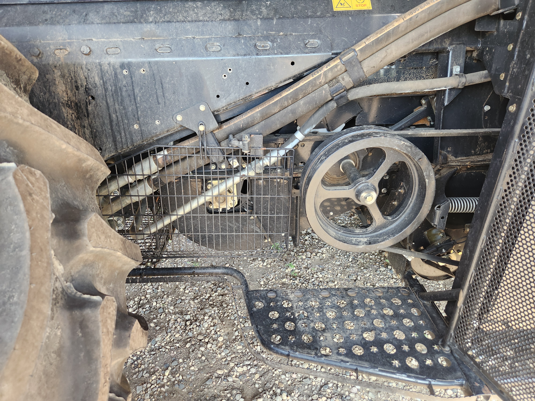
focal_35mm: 23
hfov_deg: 73.9
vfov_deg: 58.9
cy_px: 200
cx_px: 268
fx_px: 355
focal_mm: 5.4
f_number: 1.8
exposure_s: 1/180
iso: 160
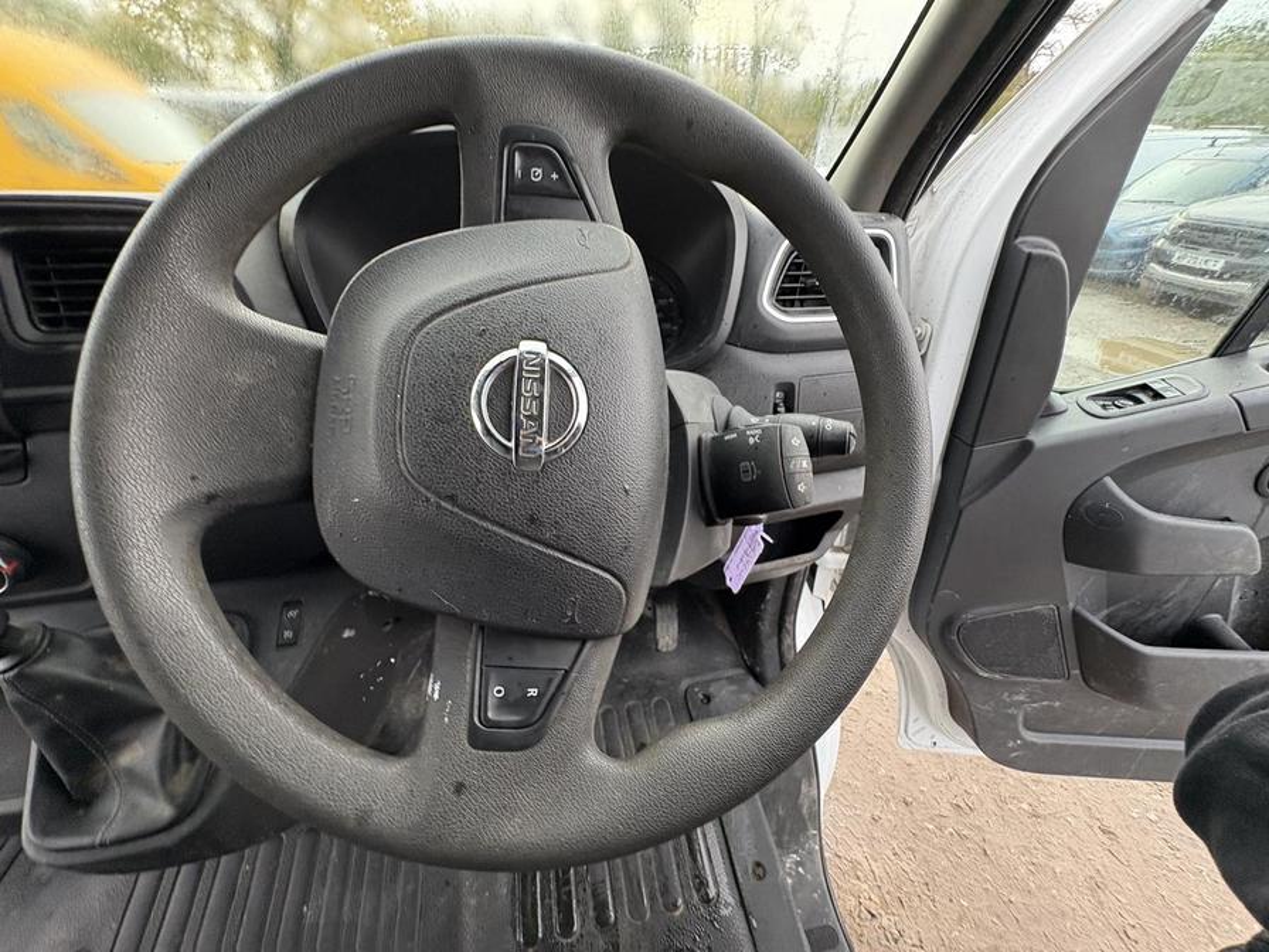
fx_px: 513
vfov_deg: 85.7
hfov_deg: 102.1
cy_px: 476
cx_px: 634
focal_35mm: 14
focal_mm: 2.22
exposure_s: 1/99
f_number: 2.2
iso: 200
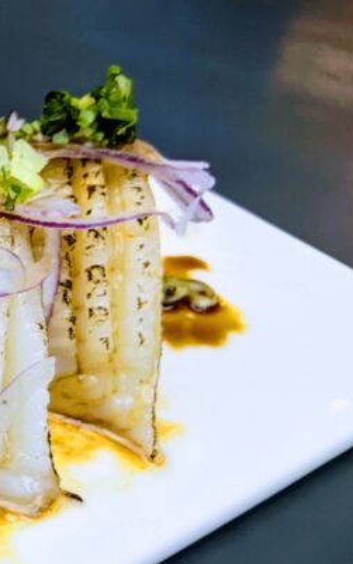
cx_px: -340
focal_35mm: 73
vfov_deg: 27.6
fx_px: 1122
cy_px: 461
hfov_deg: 14.8
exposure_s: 1/120
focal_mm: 4.44
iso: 65
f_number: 1.8
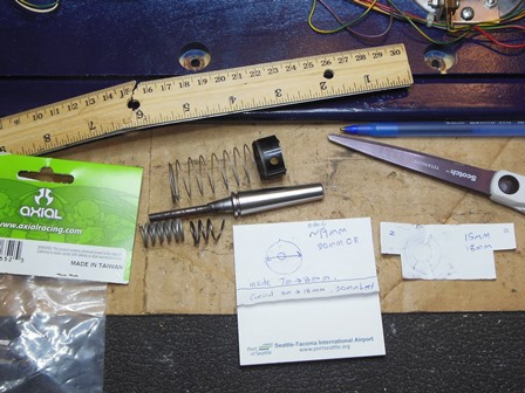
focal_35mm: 38
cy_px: 196
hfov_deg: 49.0
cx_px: 262
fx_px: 576
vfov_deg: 37.7
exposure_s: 1/30
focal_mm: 6.8
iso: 125
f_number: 3.6
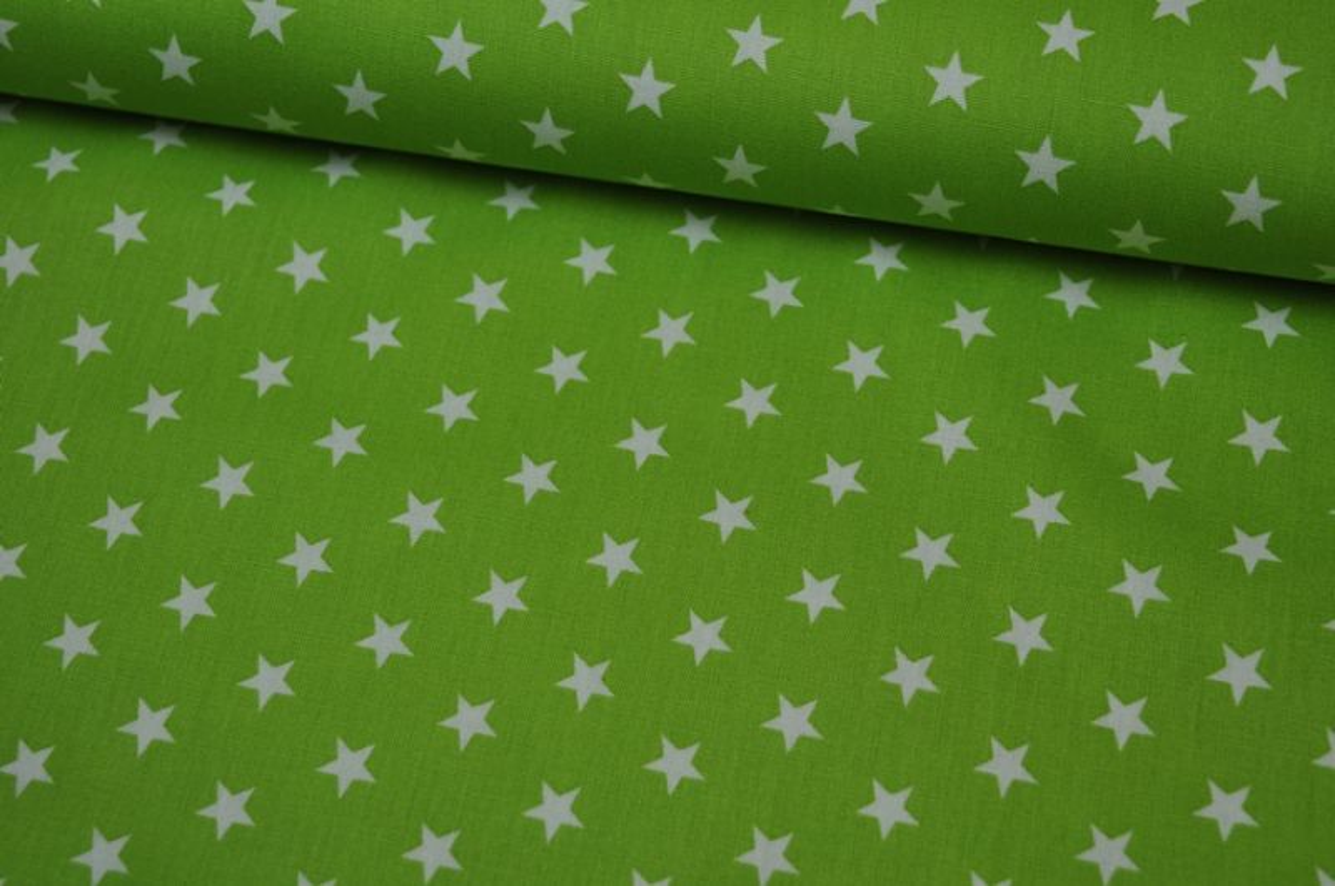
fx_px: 2333
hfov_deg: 31.9
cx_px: 668
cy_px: 443
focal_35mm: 63
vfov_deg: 21.5
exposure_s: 1/125
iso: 250
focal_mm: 42
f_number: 5.6
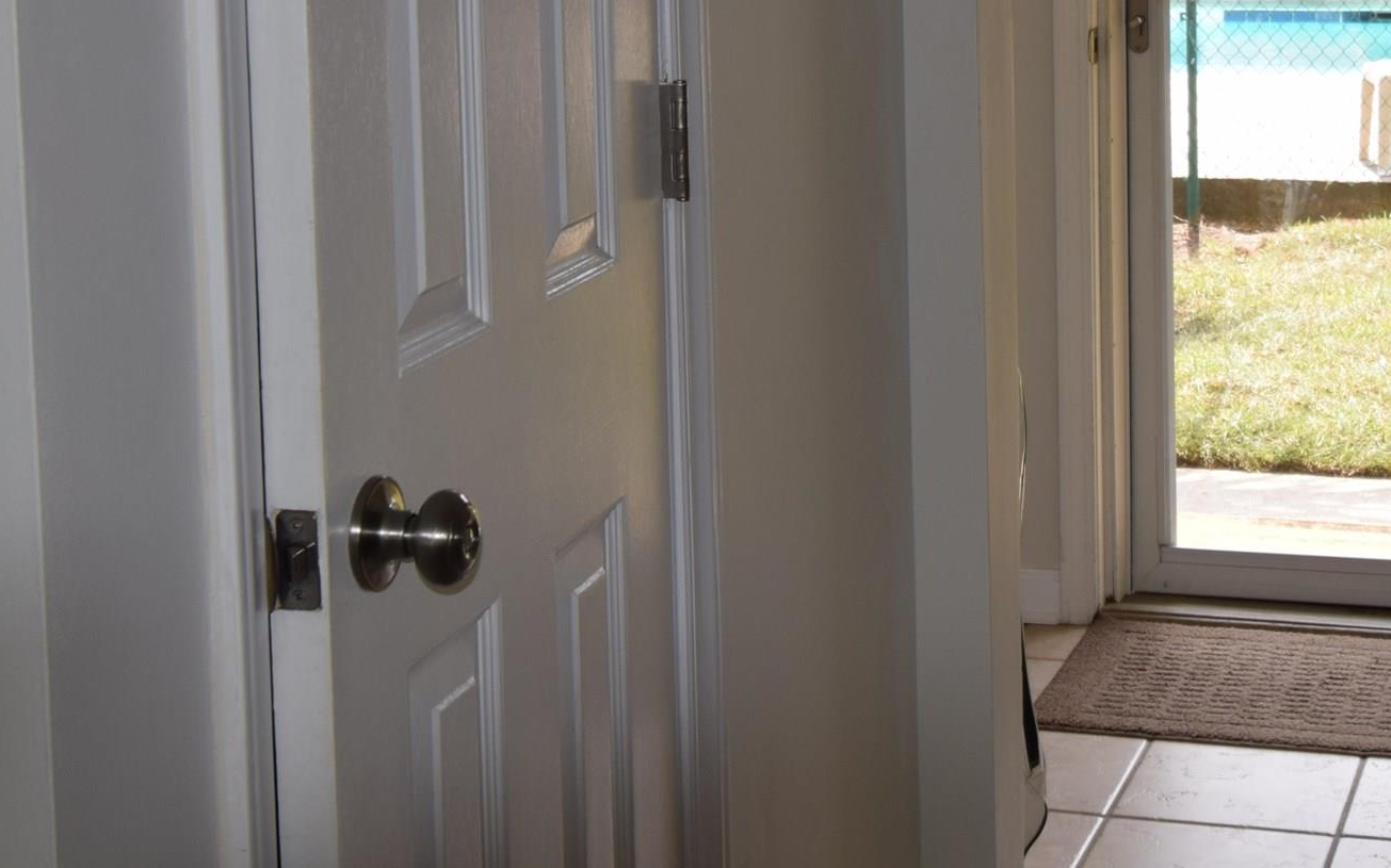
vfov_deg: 17.7
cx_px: 917
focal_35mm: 72
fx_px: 2729
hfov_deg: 28.4
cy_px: 35
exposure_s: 1/125
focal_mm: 20
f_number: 5.6
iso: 140
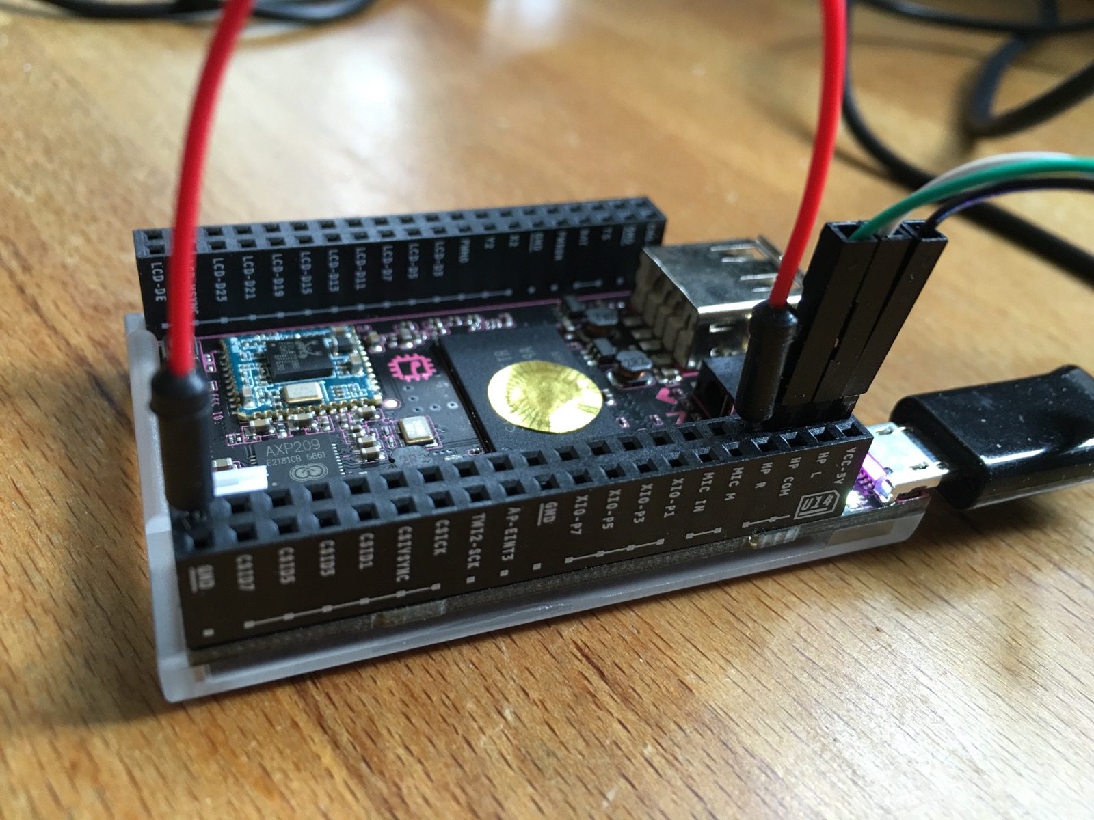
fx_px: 917
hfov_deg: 61.7
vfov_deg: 48.2
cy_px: 410
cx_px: 547
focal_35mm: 29
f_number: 2.2
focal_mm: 4.15
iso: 50
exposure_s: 1/33
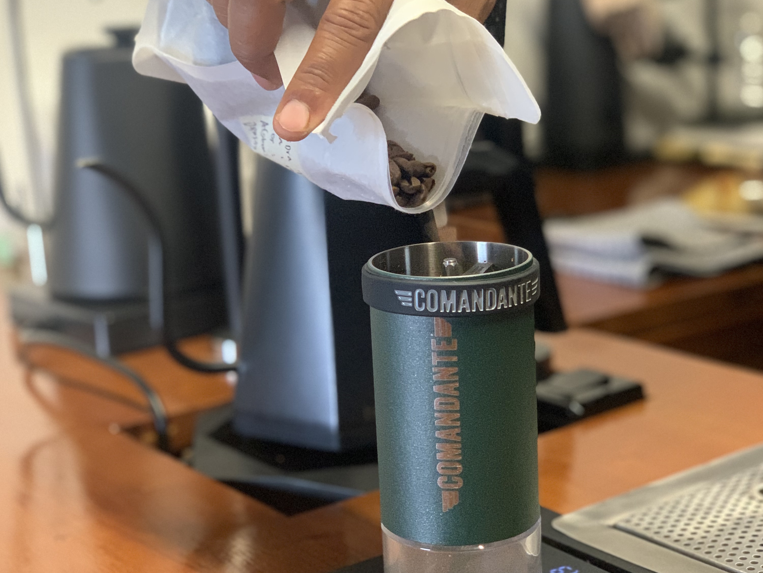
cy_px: 254
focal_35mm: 70
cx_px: 381
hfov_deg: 27.8
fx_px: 1543
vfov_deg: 21.0
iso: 400
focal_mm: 6
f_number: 2.4
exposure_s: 1/44
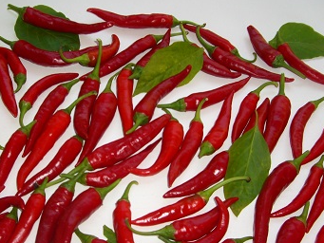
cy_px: 171
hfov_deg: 33.7
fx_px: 534
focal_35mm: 57
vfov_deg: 25.5
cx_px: 135
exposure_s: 1/60
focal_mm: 7.9
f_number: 2.8
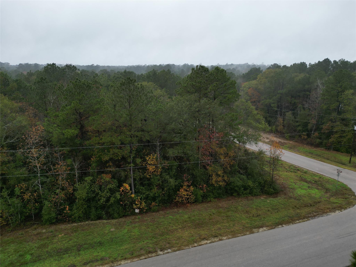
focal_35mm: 24
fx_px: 247
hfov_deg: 71.6
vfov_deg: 56.8
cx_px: 178
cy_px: 134
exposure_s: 1/500
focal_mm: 6.72
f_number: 1.7
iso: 110
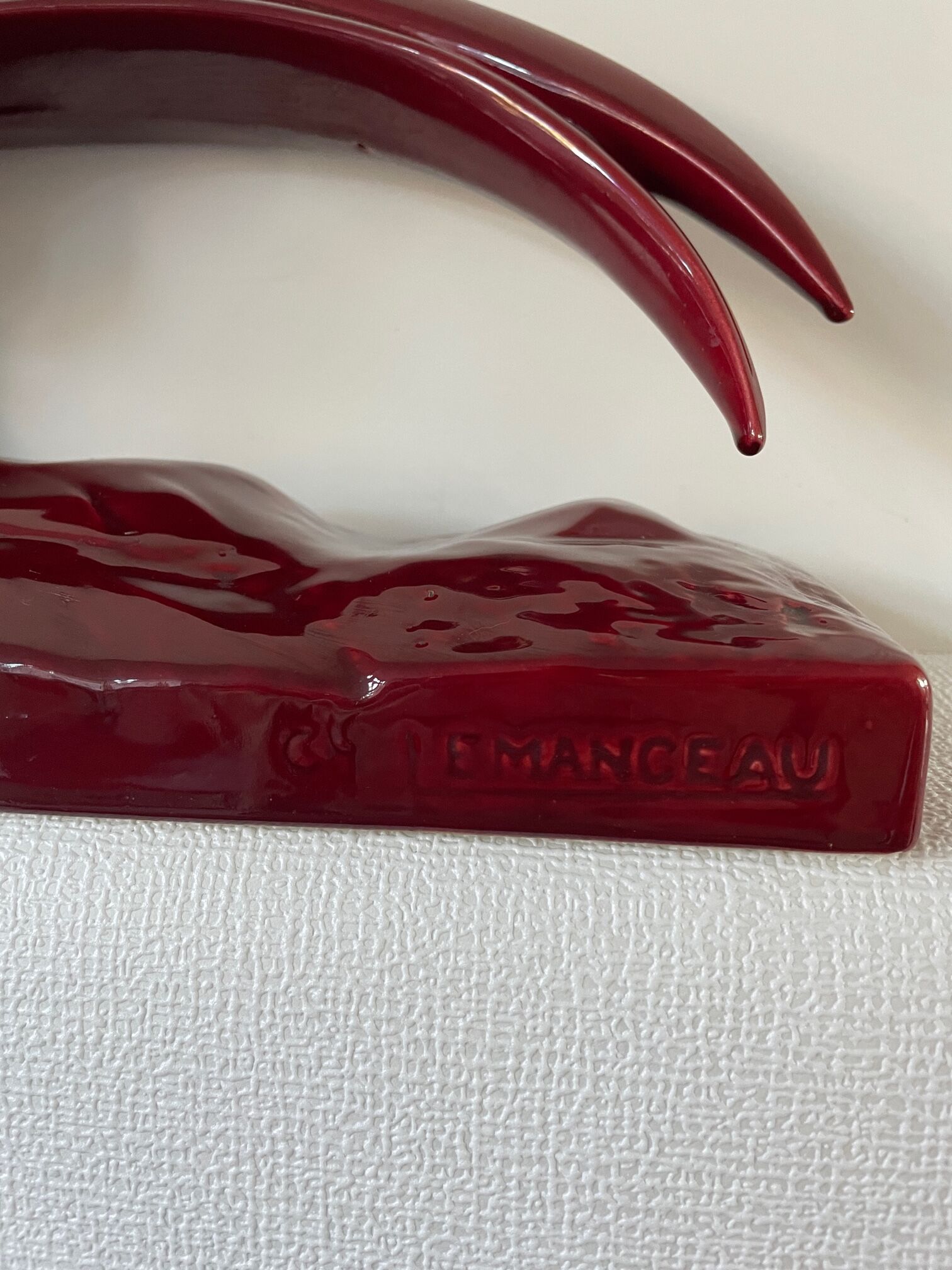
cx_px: 476
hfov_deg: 53.1
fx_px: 953
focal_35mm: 26
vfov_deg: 67.3
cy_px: 635
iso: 200
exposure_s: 1/60
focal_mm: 4.2
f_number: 1.6
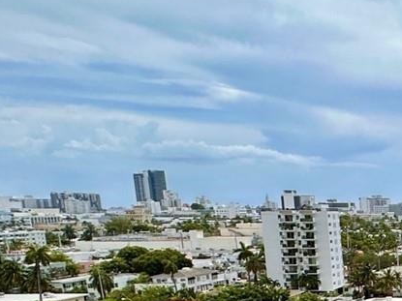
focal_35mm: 54
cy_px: 320
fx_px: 627
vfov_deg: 25.3
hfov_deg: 25.6
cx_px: 617
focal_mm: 2.22
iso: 50
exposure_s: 1/4292
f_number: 2.2
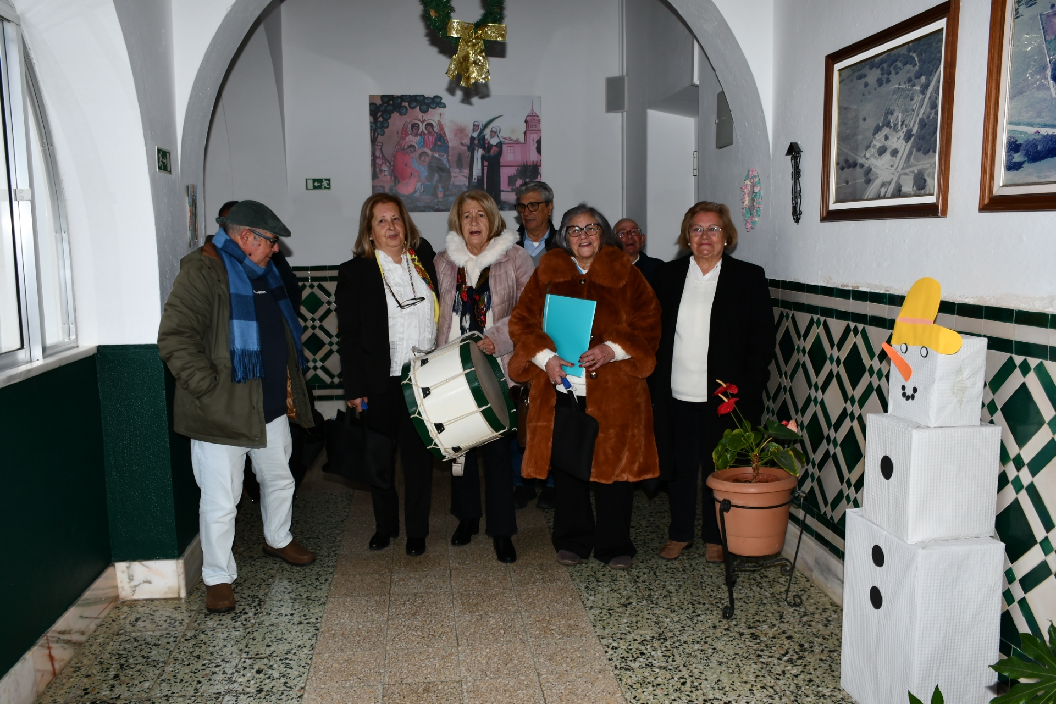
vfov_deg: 43.6
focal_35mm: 30
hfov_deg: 61.9
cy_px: 352
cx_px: 528
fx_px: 880
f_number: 6.3
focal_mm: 20
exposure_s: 1/80
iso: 200
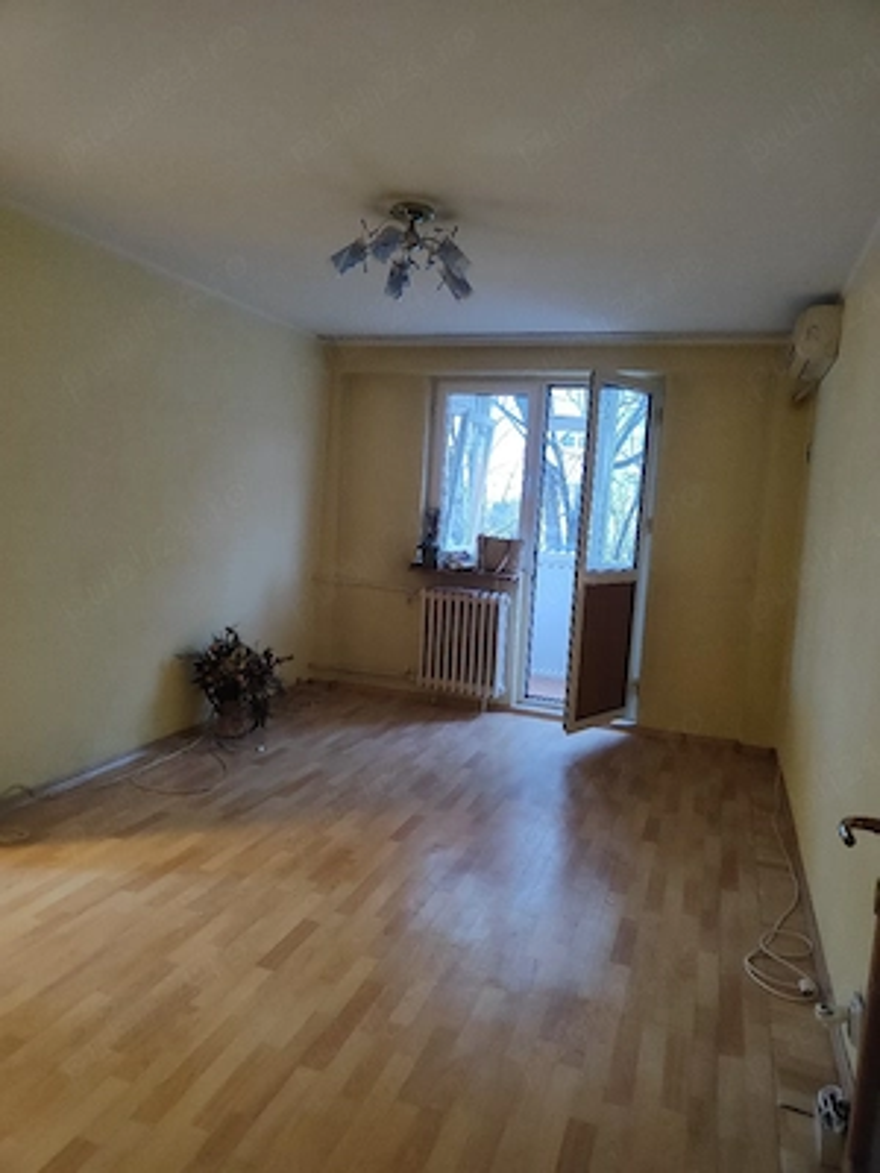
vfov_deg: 73.9
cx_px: 440
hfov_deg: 58.9
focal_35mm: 23
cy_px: 586
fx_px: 780
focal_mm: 5.59
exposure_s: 1/33
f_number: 1.88
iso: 1687
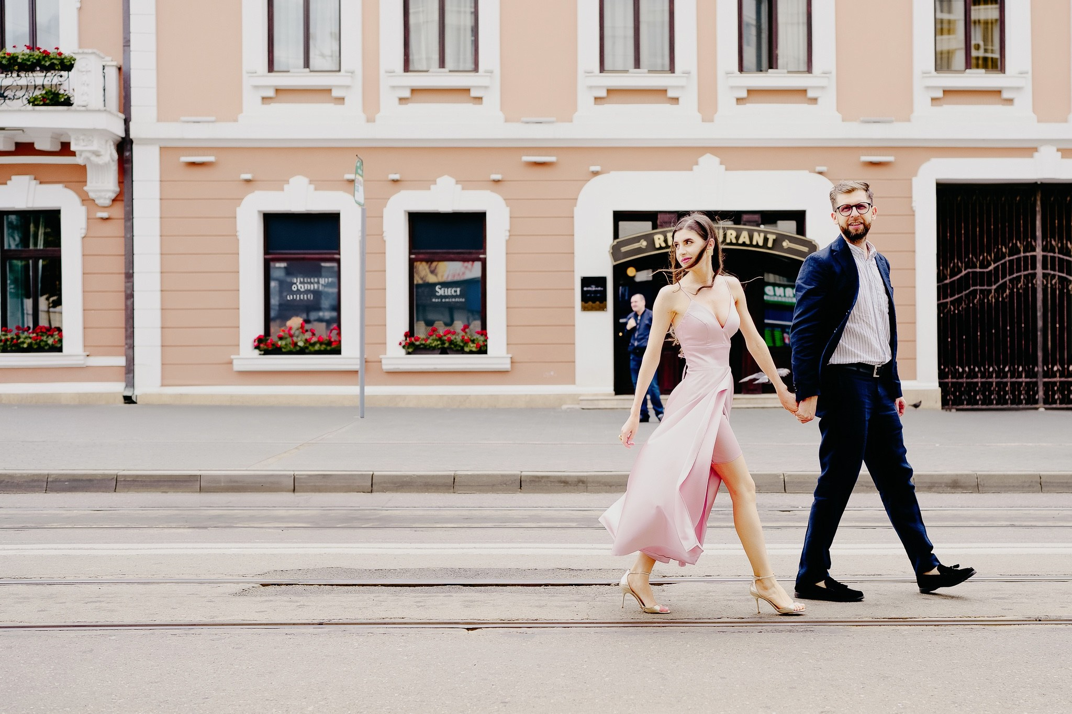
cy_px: 357
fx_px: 1042
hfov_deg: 54.4
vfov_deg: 37.8
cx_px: 536
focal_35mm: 35
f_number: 2.2
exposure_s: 1/800
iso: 100
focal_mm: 35
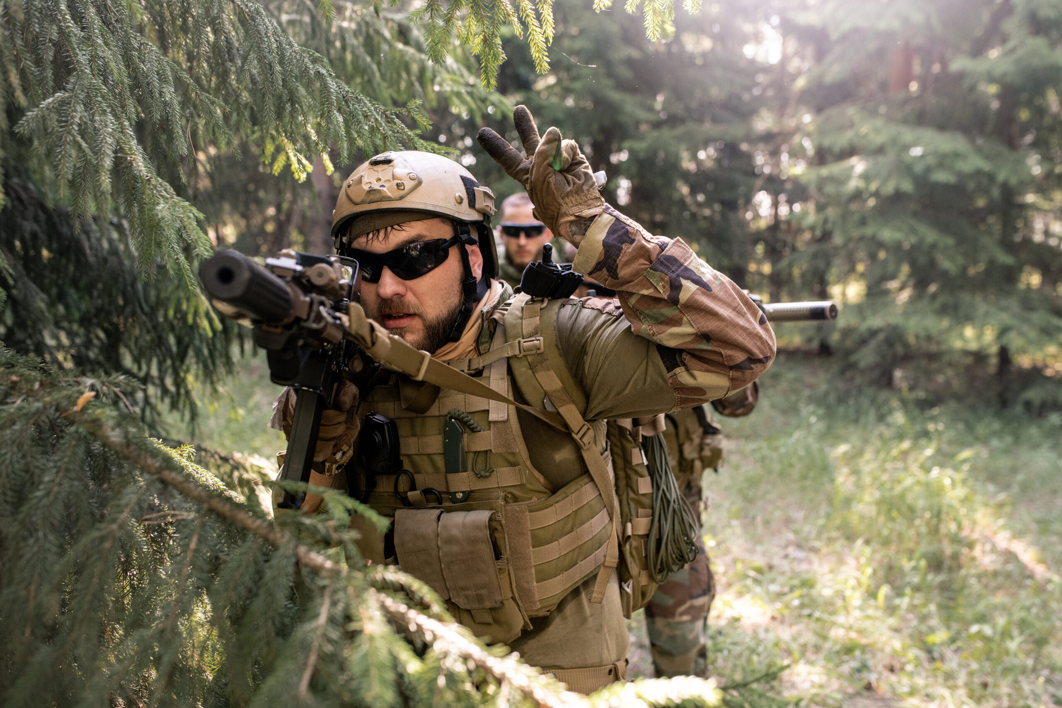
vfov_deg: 37.9
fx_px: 1032
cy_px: 354
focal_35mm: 35
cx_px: 531
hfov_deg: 54.4
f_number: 3.5
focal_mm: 35
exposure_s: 1/320
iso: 800
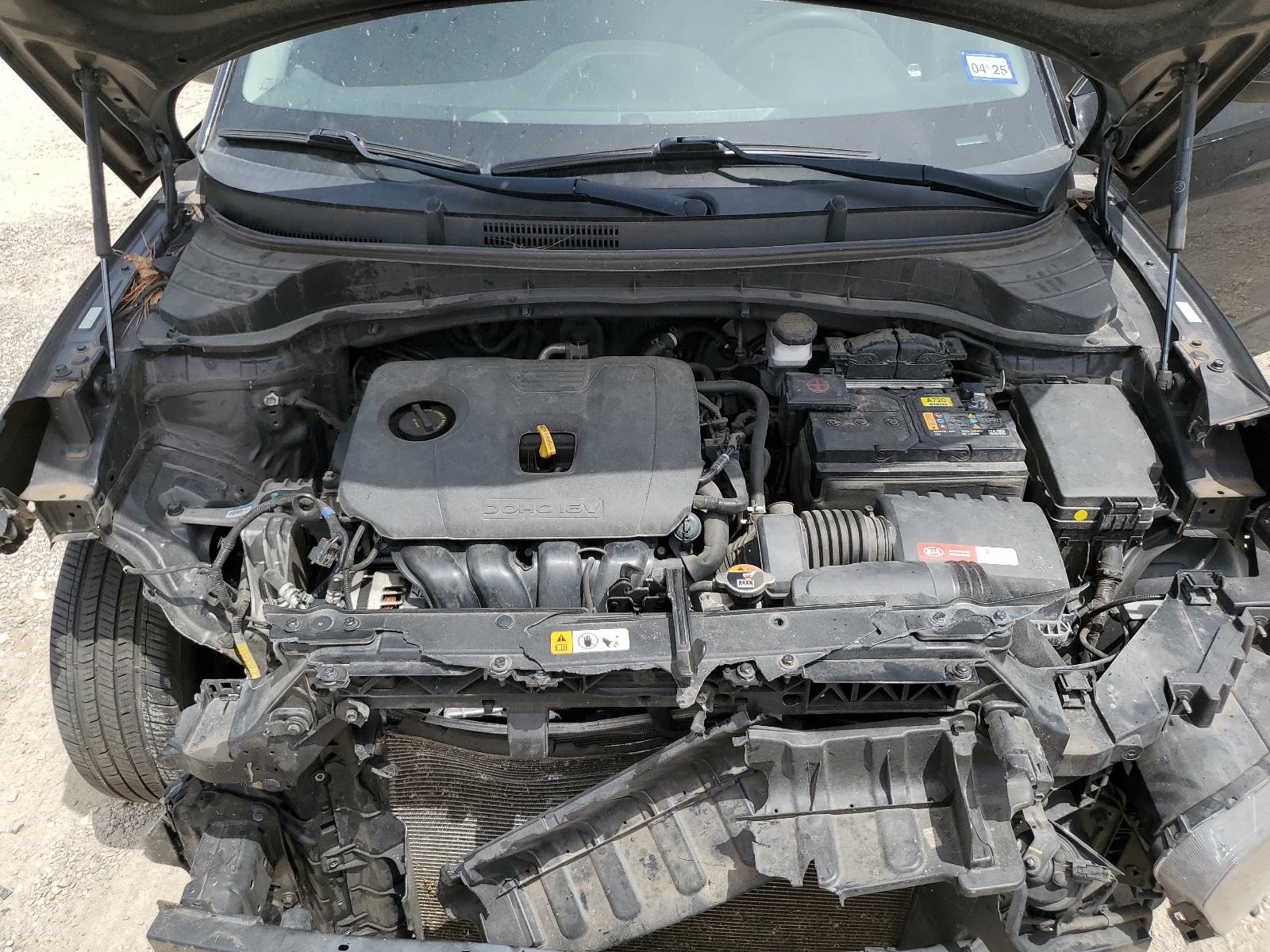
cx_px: 635
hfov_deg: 67.3
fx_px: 954
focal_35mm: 26
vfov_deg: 53.1
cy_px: 476
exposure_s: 1/2500
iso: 50
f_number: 1.5
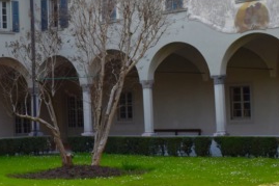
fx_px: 705
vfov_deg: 15.0
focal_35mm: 91
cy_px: 76
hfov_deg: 21.9
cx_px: 31
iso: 320
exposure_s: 1/250
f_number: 8
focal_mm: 24
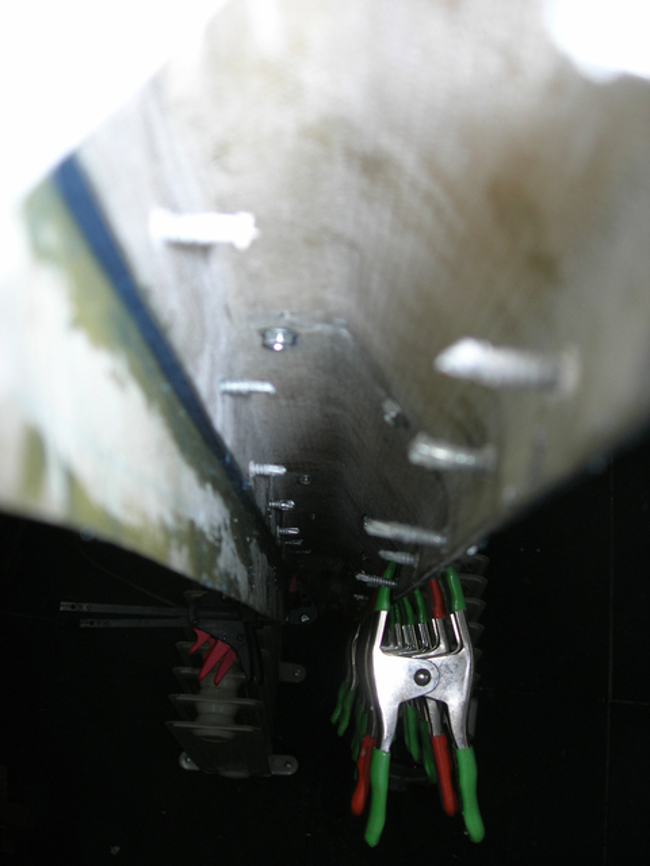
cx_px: 325
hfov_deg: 37.7
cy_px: 433
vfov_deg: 49.0
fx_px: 951
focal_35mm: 38
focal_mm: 7.8
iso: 64
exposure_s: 1/60.1
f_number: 2.8
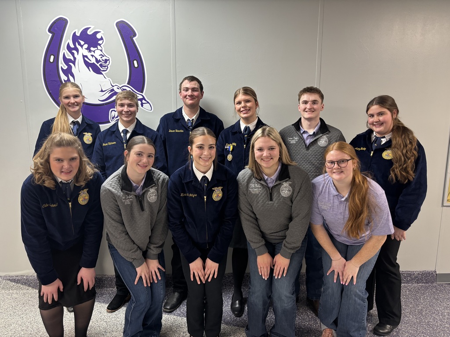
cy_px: 168
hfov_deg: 67.3
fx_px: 338
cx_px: 225
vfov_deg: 53.1
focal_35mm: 26
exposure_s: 1/60
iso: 160
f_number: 1.6
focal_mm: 5.96
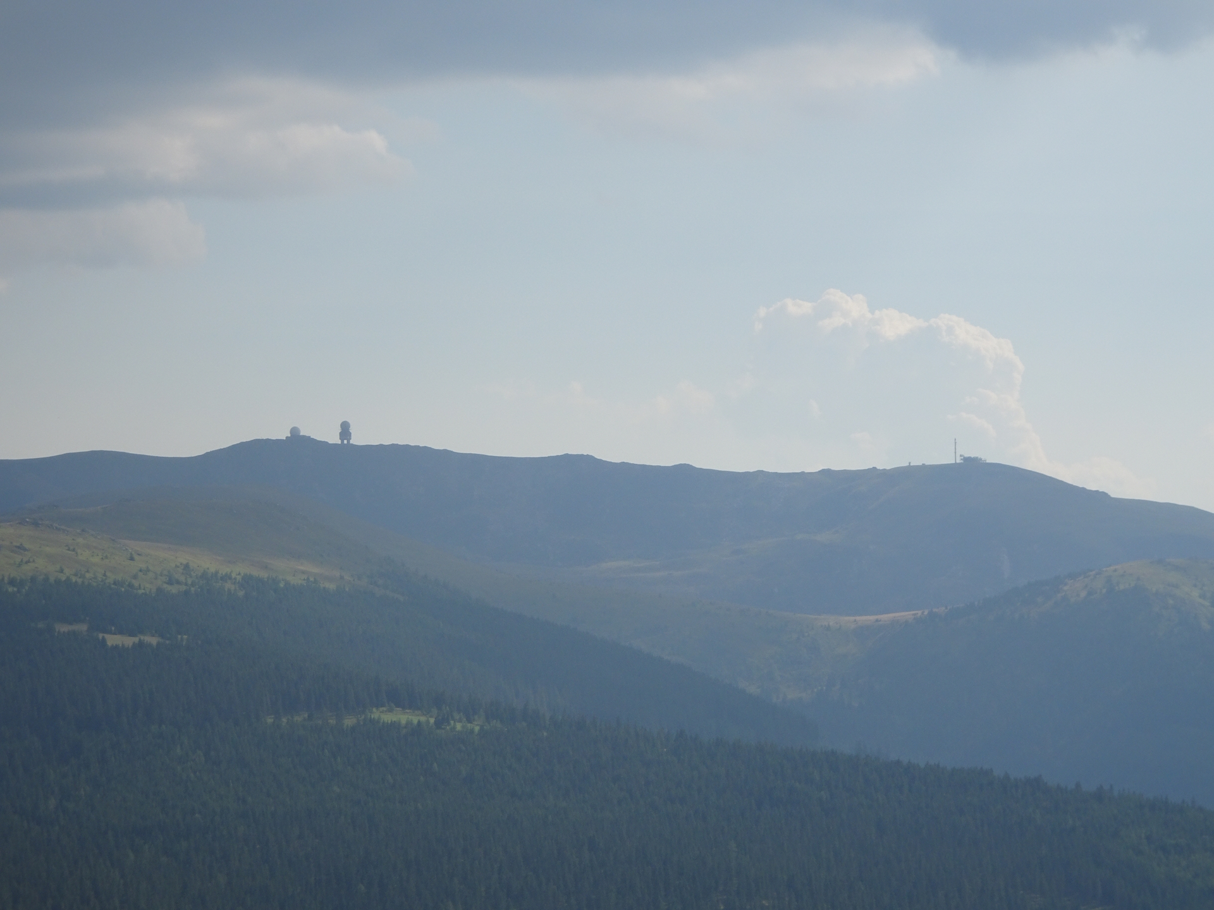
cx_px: 607
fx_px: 4314
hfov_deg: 16.0
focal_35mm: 123
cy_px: 455
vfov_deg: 12.0
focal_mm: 20.96
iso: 80
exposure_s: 1/640
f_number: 5.6
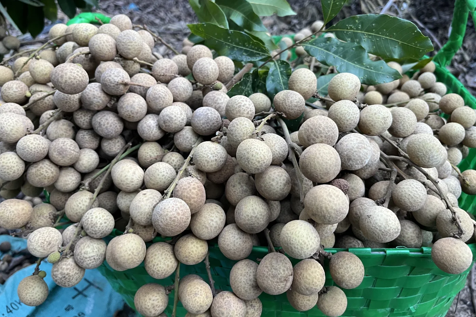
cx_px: 246
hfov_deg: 65.5
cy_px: 140
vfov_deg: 46.3
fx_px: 370
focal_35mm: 28
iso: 160
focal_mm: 5.1
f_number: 1.6
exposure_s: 1/60
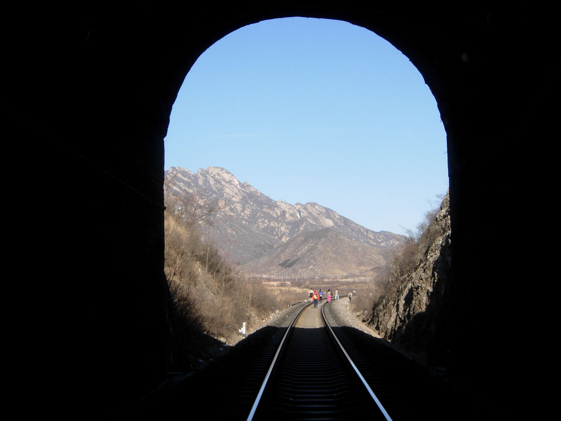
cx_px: 301
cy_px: 232
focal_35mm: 47
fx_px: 762
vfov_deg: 30.9
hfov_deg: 40.4
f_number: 5.4
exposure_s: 1/313
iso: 50
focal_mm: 7.5
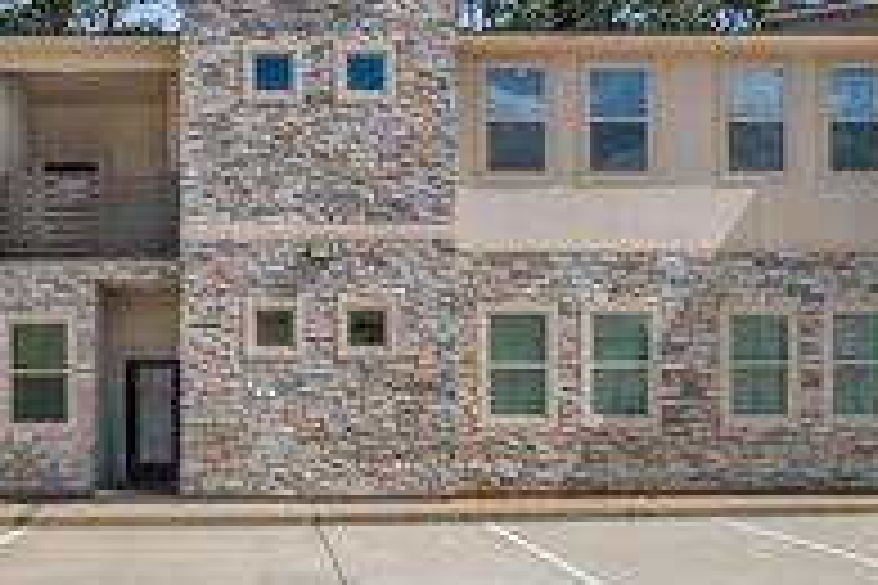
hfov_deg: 46.9
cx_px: 324
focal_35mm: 41
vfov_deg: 32.4
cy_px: 196
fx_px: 1000
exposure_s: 1/1600
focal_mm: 16
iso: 640
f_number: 9
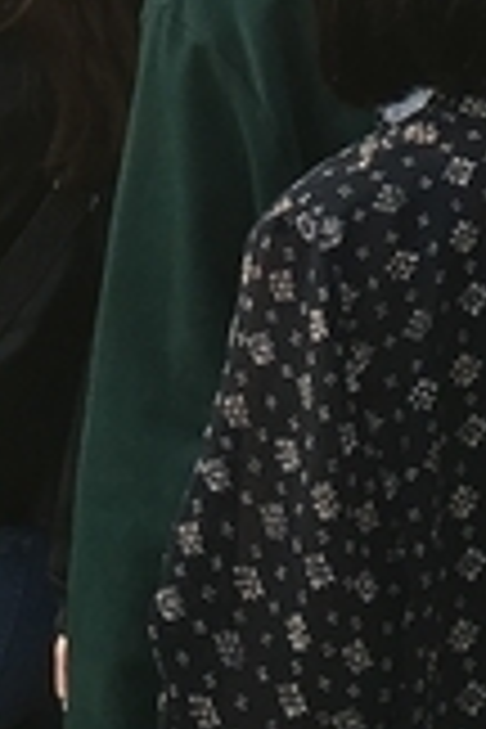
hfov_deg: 7.2
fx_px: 3867
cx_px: -4
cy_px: -572
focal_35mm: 191
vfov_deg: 10.2
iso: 25
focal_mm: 4.15
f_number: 2.2
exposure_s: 1/361
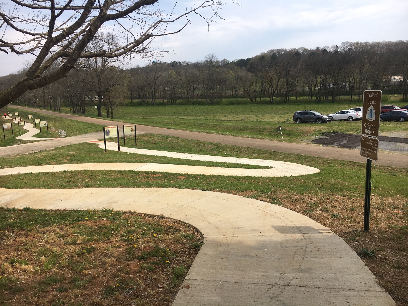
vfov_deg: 48.2
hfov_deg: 61.7
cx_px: 204
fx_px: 342
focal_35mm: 29
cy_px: 153
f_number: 2.2
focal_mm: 4.15
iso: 25
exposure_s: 1/1972
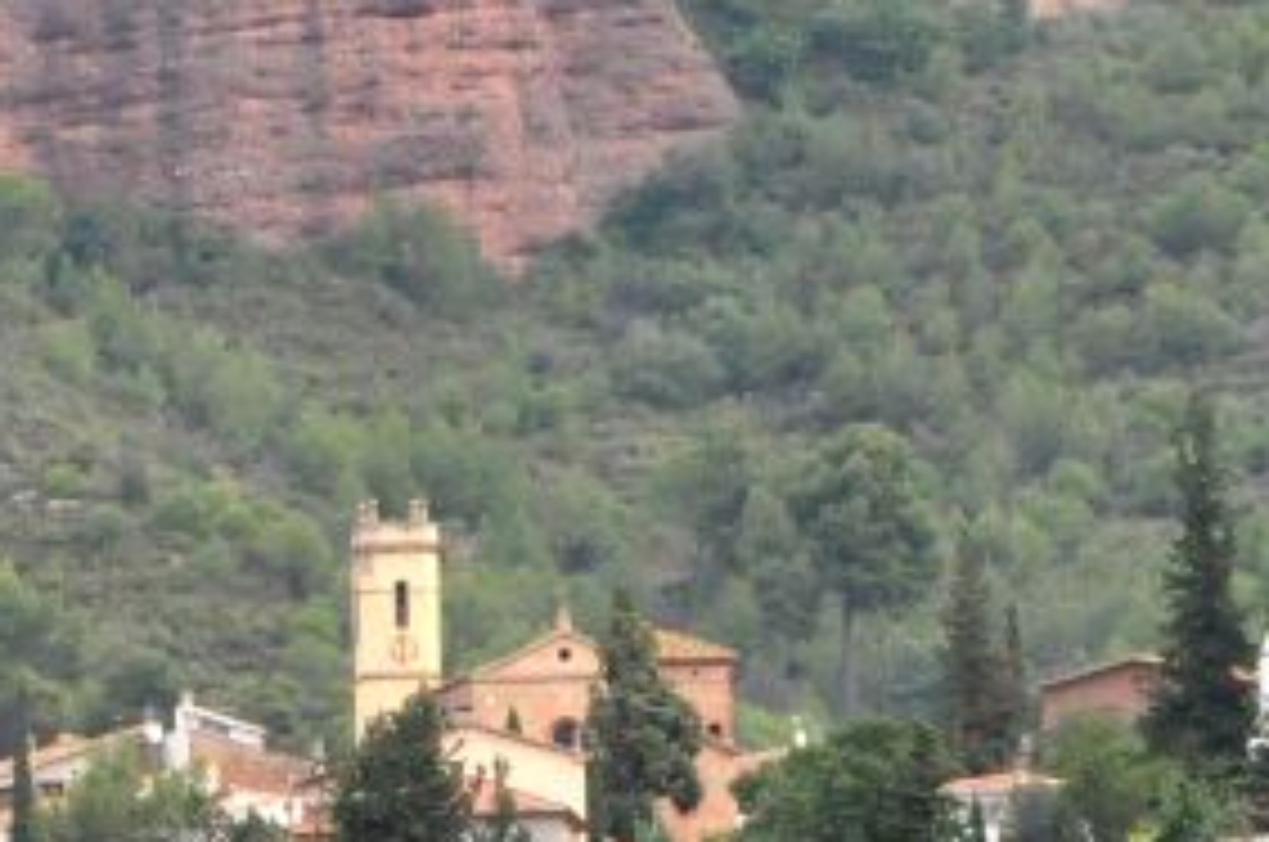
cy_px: 950
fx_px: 20122
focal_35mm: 572
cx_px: -670
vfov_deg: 2.4
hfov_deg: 3.6
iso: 2500
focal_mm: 105
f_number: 13
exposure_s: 1/640
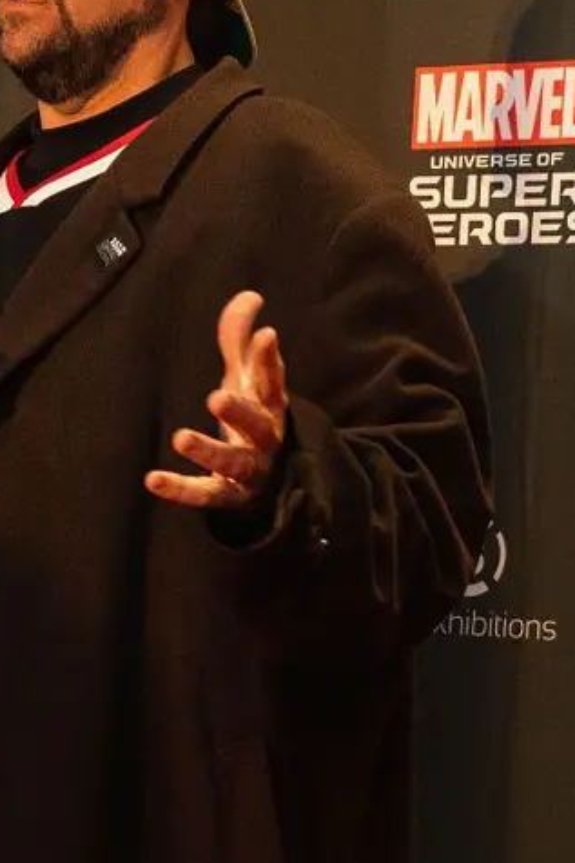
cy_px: 826
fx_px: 2661
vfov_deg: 18.0
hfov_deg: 12.3
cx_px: 138
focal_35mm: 111
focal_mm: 40
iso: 2500
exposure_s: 1/60
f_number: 4.5
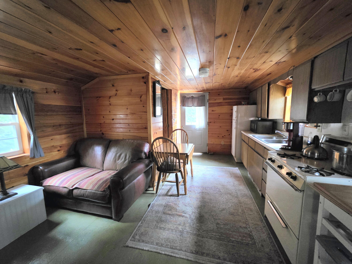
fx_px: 132
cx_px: 176
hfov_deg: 106.2
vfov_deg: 89.9
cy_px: 132
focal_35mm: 13
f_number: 1.9
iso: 1250
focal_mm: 2.2
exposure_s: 1/24
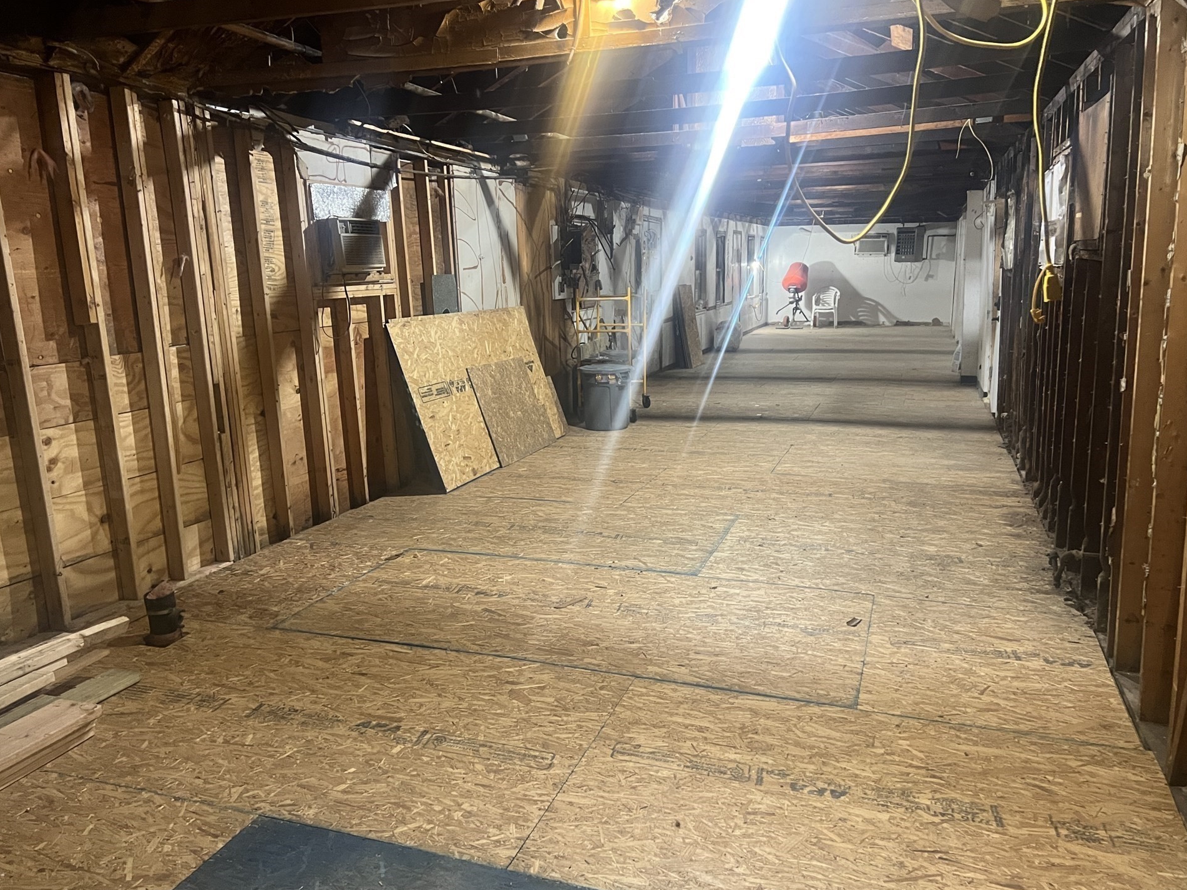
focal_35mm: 28
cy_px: 467
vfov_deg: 49.7
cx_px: 565
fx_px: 960
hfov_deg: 63.4
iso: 500
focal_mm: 5.7
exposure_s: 1/60
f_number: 1.5
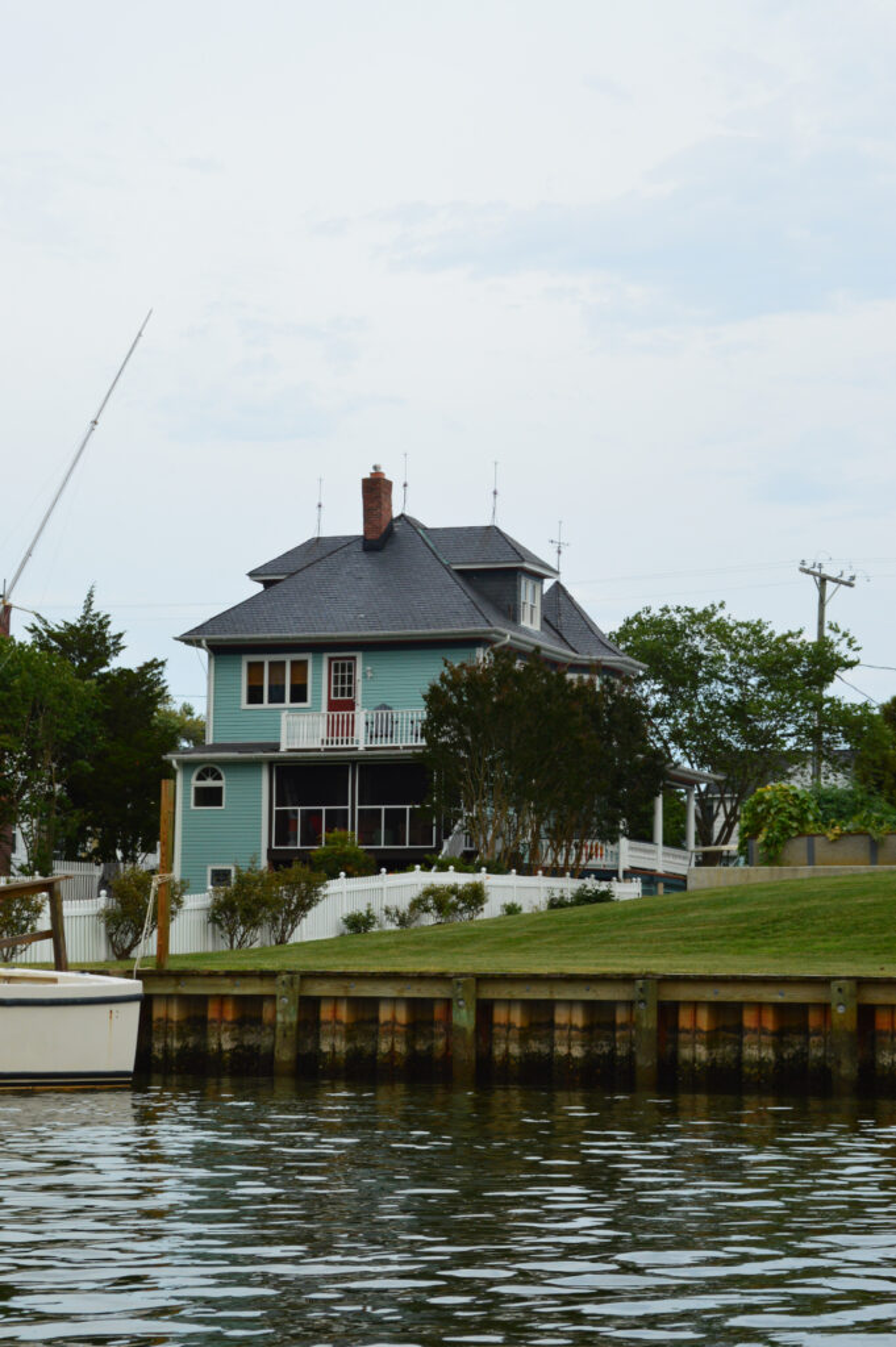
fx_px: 2692
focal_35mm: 72
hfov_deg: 18.9
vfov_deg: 28.1
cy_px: 674
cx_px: 448
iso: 400
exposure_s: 1/400
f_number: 11
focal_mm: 48
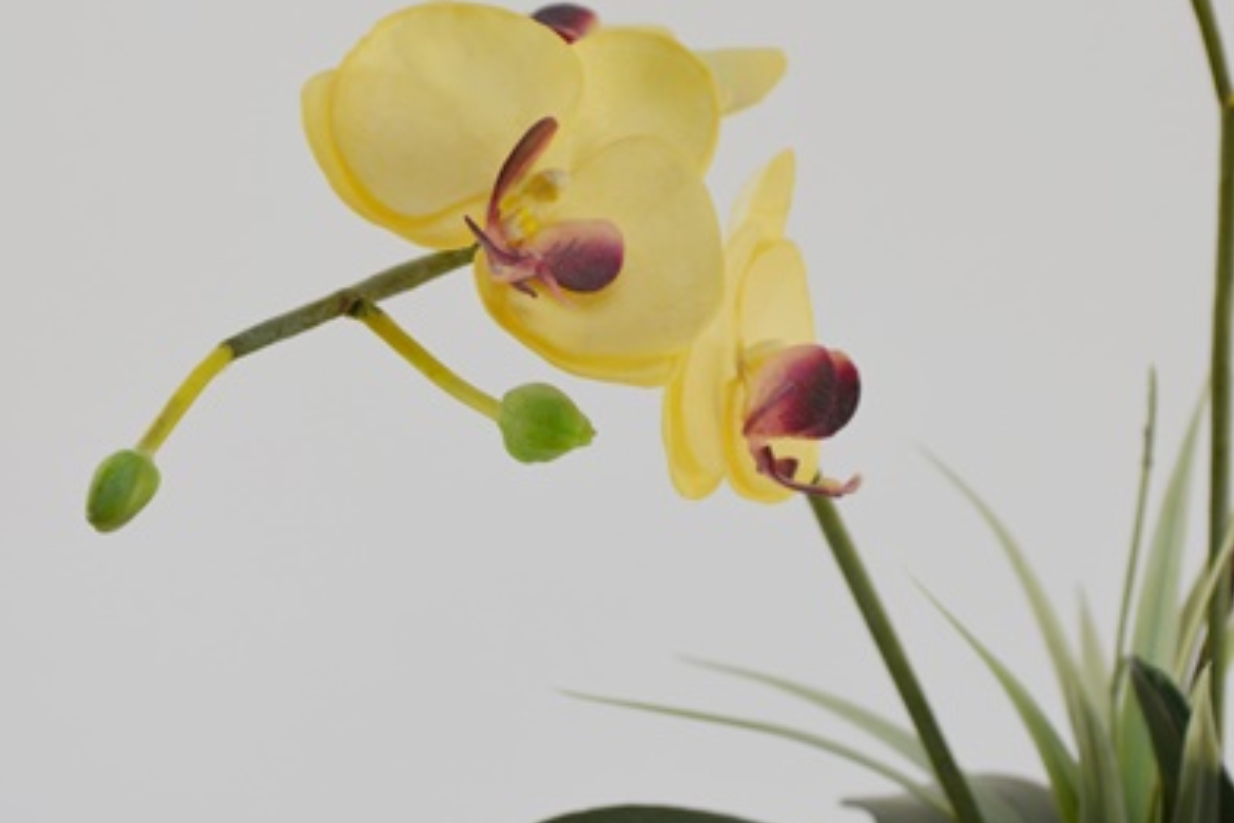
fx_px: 4113
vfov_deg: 11.4
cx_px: 592
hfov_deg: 17.1
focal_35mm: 120
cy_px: 260
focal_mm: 52
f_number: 7.1
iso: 200
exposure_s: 1/200
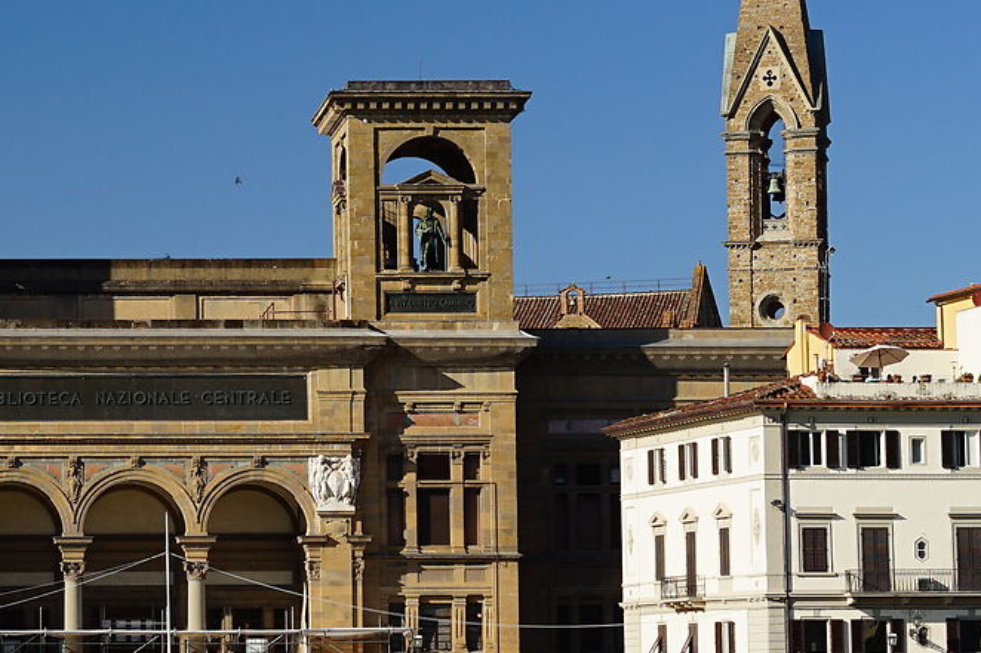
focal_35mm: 145
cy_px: 286
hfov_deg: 14.0
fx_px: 3950
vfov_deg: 9.5
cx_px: 13
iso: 100
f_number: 10
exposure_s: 1/100
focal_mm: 40
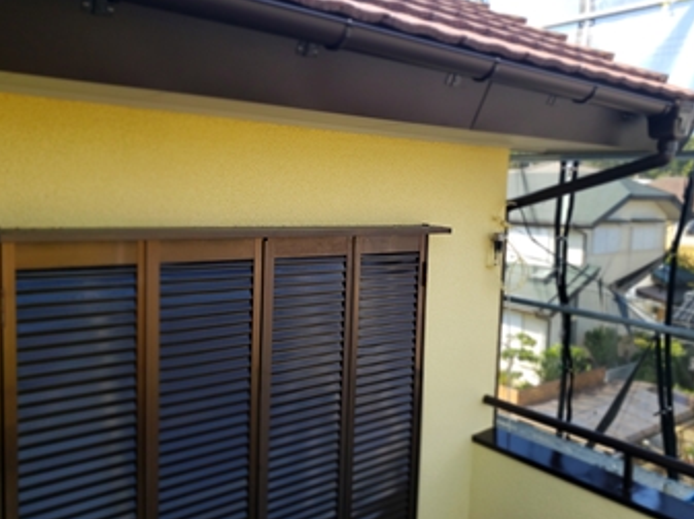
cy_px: 255
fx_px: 541
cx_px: 344
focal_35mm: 27
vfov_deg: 51.3
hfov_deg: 65.4
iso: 50
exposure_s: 1/314
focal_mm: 4.3
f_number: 1.5
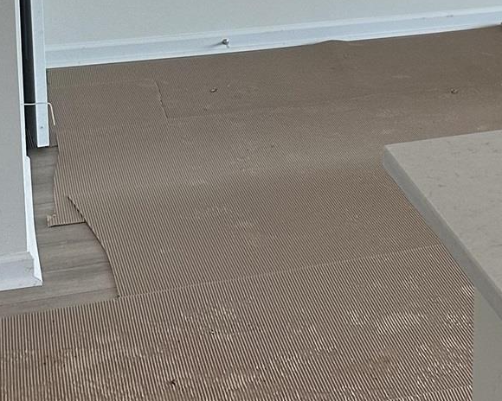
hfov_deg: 18.5
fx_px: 1382
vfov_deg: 15.8
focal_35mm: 93
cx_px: 730
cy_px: -107
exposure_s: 1/121
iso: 125
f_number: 1.78
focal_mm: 6.86
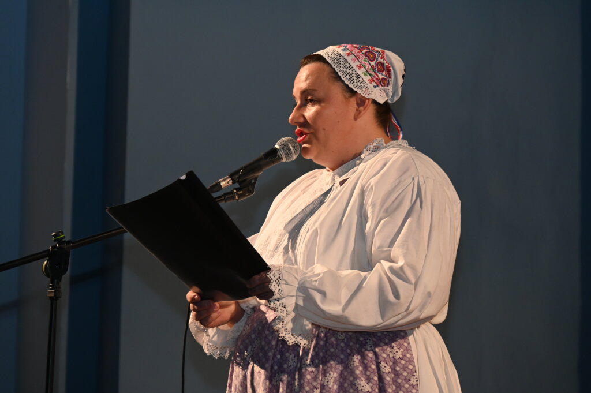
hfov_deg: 14.2
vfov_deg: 9.4
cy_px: 196
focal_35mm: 145
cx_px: 296
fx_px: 2378
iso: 2200
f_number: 6.3
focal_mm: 145
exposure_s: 1/60
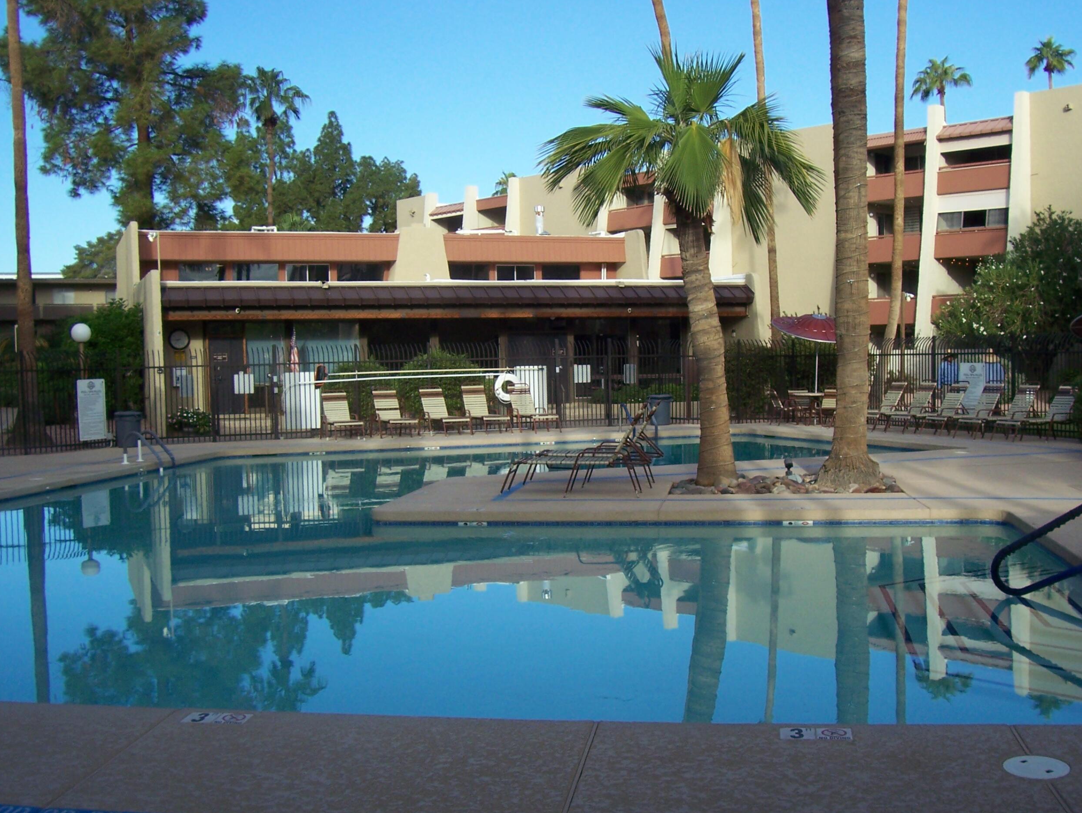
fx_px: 1282
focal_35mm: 41
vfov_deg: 35.2
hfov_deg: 45.7
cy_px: 438
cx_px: 586
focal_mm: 5.6
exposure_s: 1/320
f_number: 5.1
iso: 80
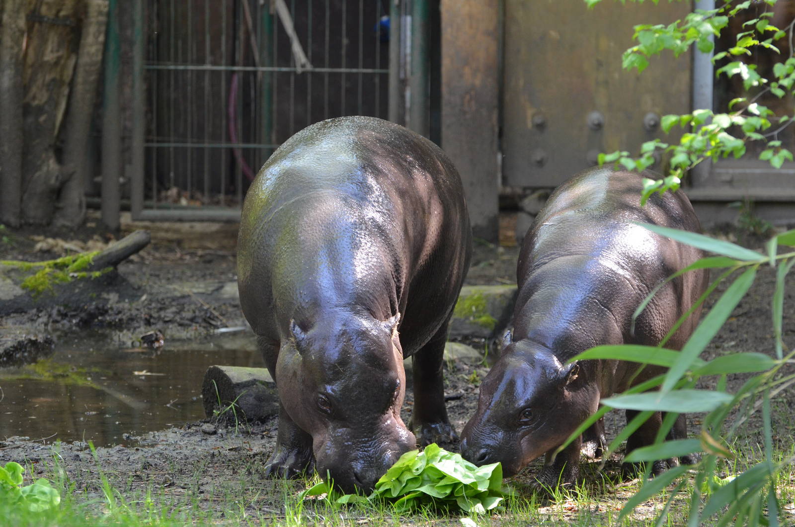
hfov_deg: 8.9
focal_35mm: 232
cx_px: 398
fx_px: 5124
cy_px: 264
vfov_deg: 5.9
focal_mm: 155
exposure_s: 1/250
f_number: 4.8
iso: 800
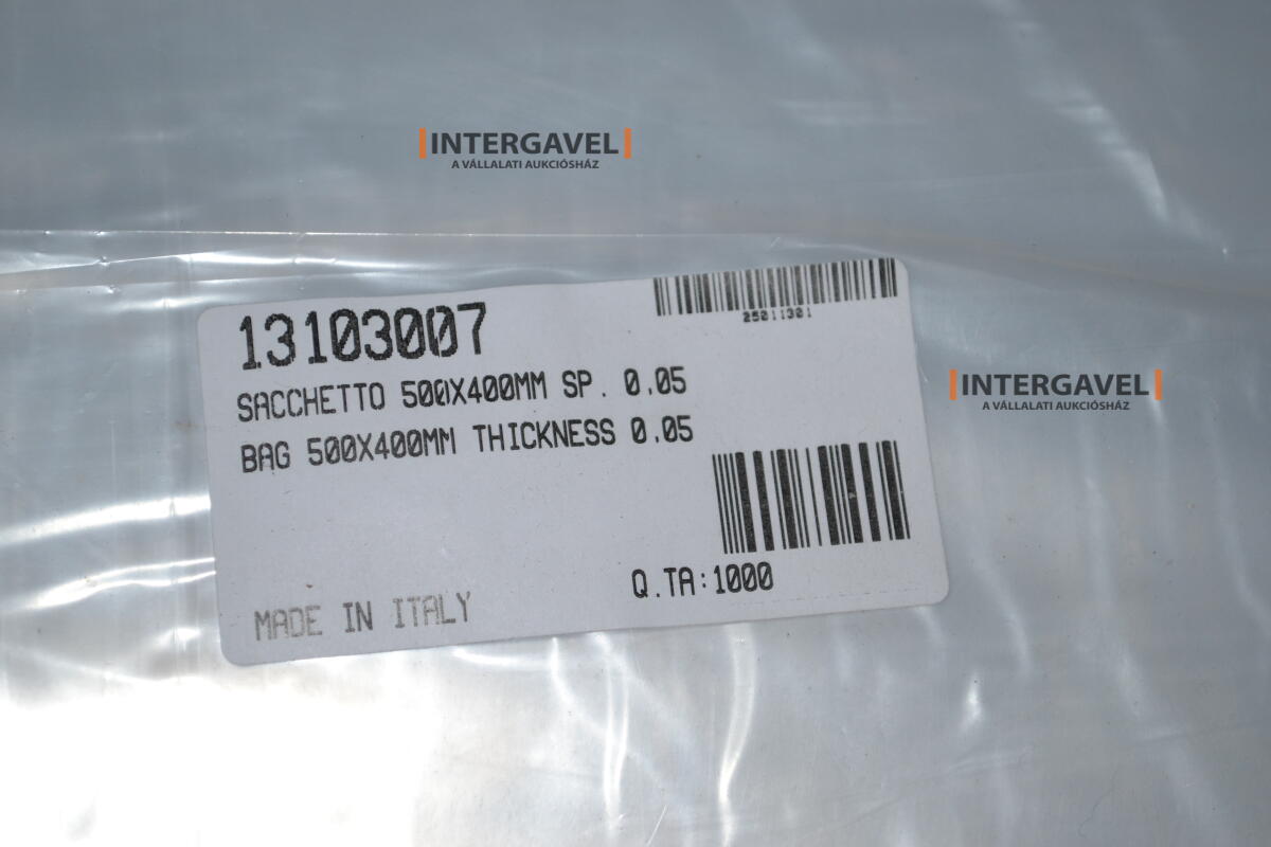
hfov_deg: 26.0
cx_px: 636
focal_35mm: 78
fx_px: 2754
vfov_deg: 17.5
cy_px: 424
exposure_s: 1/60
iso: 450
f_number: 5.6
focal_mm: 52
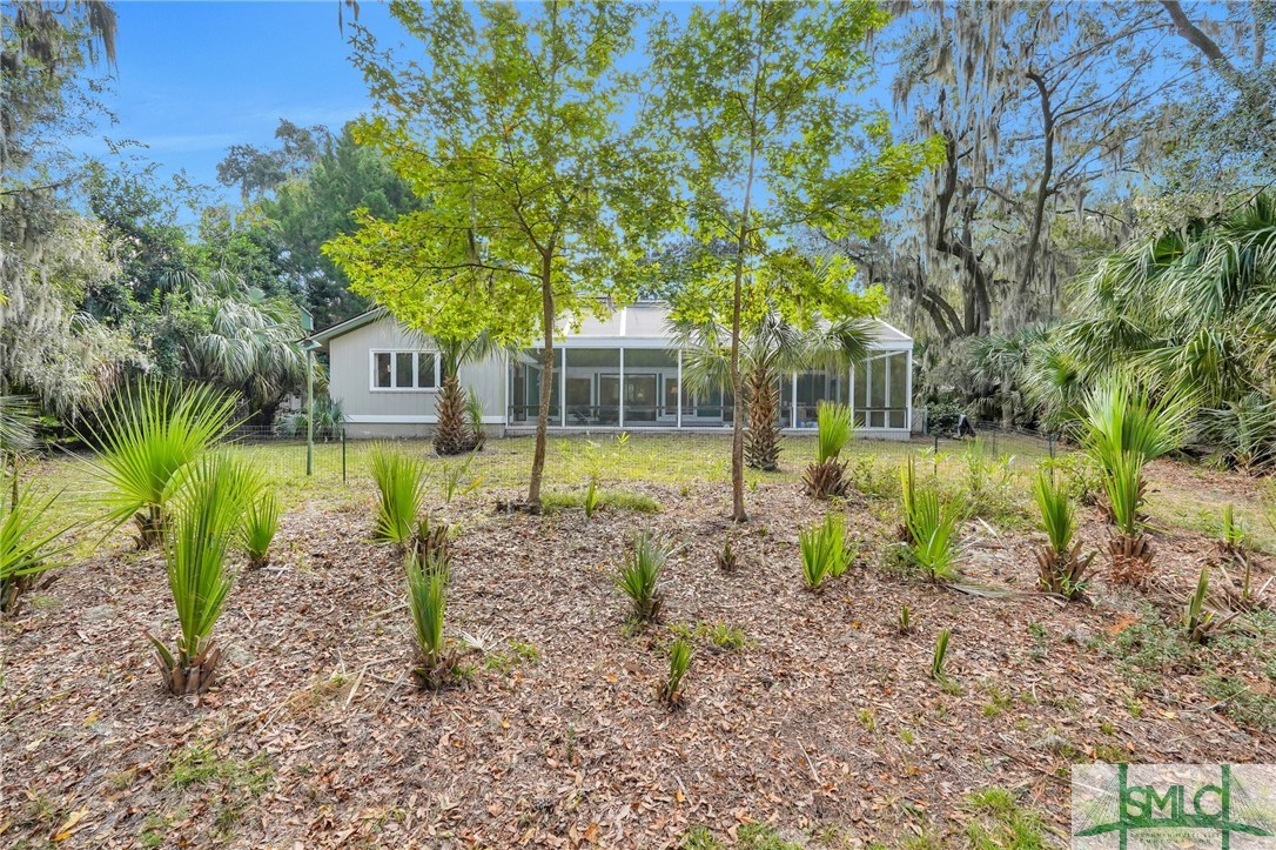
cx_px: 638
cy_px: 425
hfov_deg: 96.8
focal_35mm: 16
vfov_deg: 73.7
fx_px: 567
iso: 320
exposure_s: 1/160
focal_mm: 16
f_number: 9
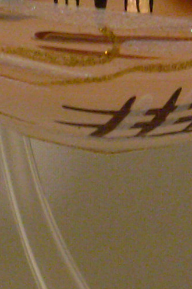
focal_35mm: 207
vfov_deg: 9.9
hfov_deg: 6.6
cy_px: 98
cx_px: 63
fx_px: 1656
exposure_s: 1/20
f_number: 3
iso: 200
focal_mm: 6.3
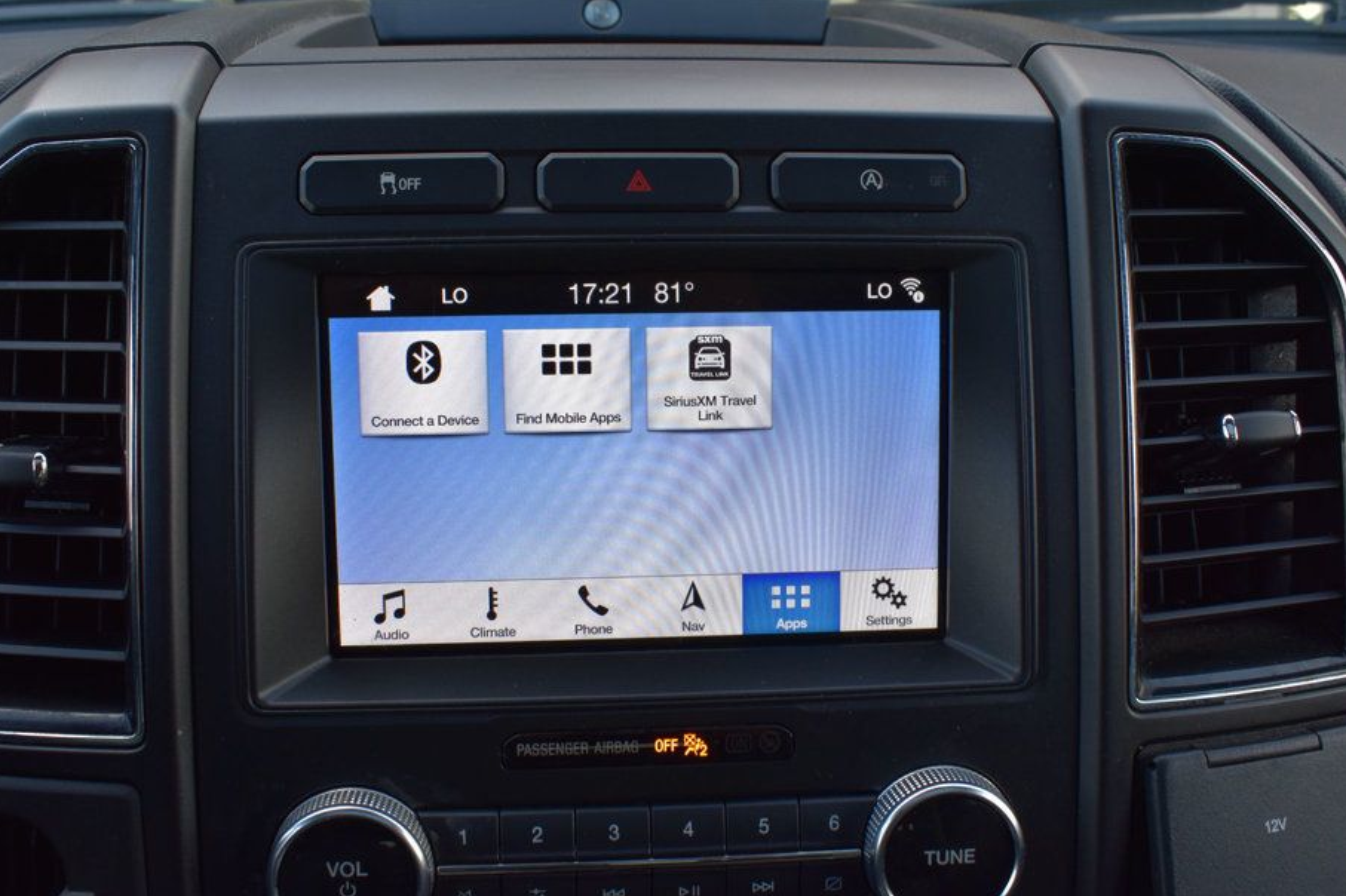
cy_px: 455
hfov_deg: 53.7
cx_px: 654
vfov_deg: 37.3
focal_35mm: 36
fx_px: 1329
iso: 400
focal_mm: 21
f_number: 8
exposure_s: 1/60
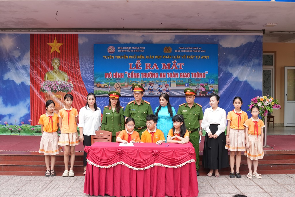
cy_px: 98
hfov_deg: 53.1
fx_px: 295
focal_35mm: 36
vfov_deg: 36.8
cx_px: 148
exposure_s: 1/125
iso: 640
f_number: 7.1
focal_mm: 24
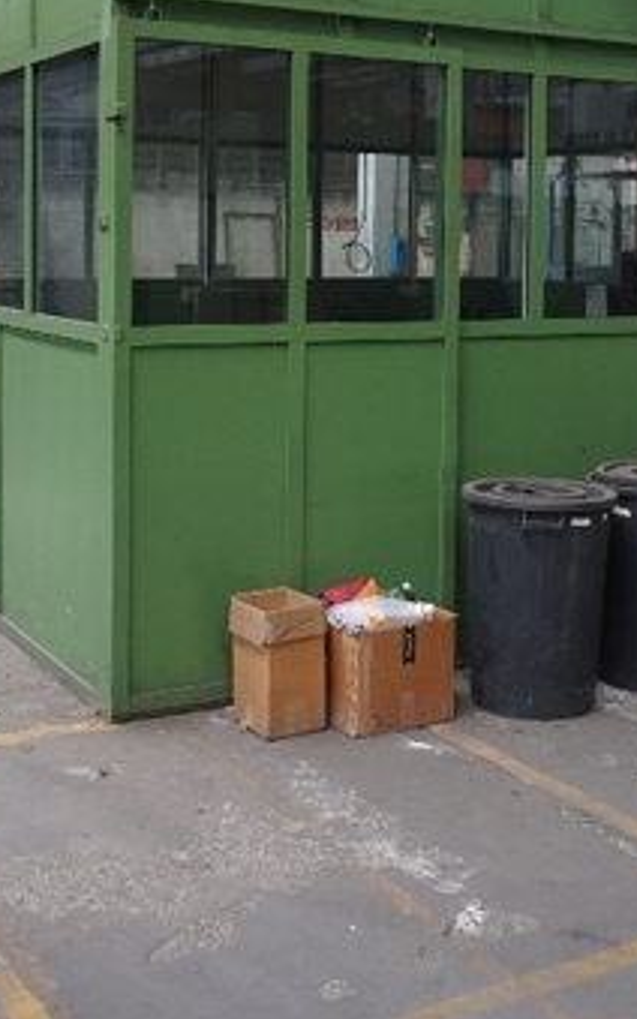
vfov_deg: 38.2
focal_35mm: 52
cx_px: 367
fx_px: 1444
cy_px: 301
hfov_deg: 24.9
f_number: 4
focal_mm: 16
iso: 800
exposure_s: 1/160
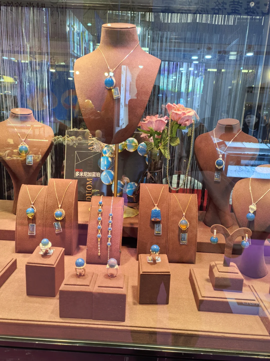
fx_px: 281
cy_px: 180
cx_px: 135
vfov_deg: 65.3
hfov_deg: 51.4
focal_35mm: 27
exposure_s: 1/100
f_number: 1.9
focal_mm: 5.52
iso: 80
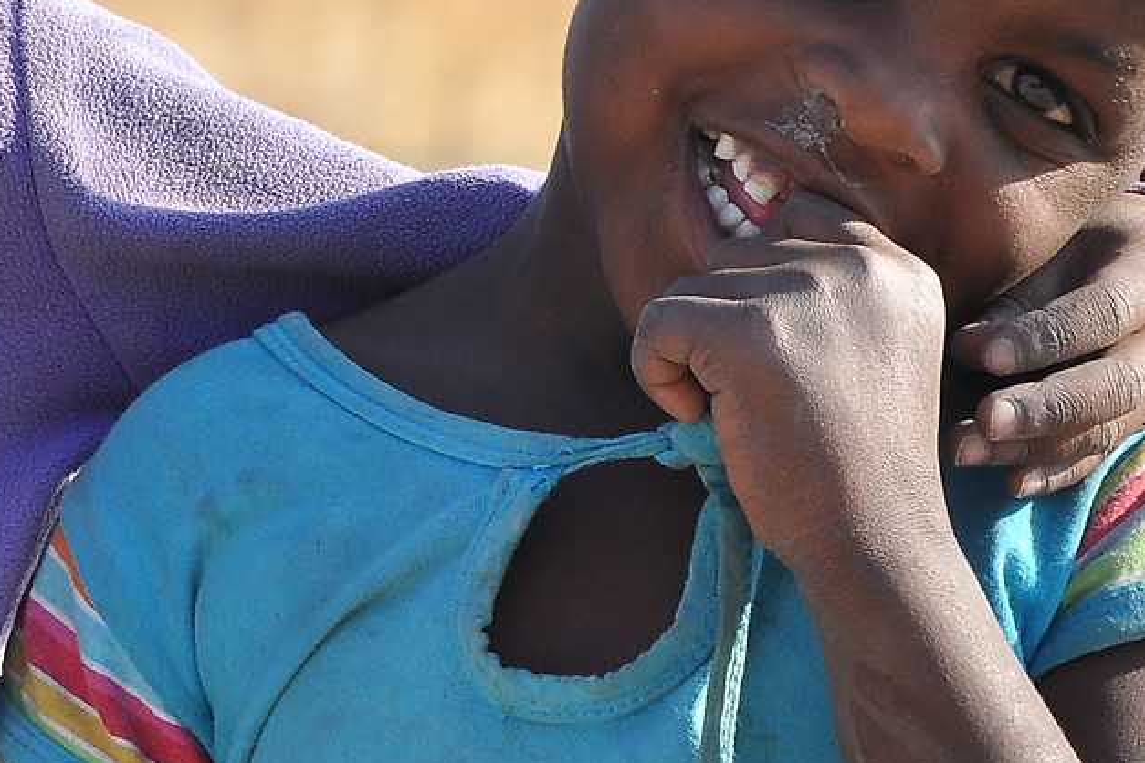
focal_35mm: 459
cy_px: 97
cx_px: -696
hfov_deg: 4.5
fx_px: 14598
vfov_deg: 3.0
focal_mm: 80
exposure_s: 1/250
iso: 200
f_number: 8
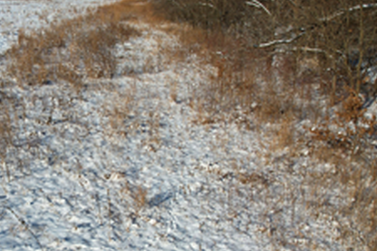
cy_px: 172
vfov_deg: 30.2
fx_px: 461
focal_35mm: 44
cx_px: 69
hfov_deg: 42.3
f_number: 2.8
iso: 100
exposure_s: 1/4000
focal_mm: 8.38
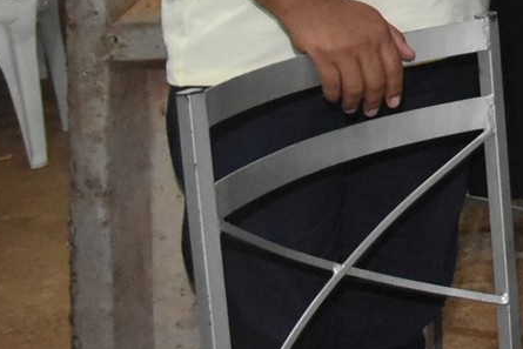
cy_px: -267
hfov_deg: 15.8
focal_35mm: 109
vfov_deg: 11.7
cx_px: 963
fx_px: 1584
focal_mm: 18
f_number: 5
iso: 4000
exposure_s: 1/80
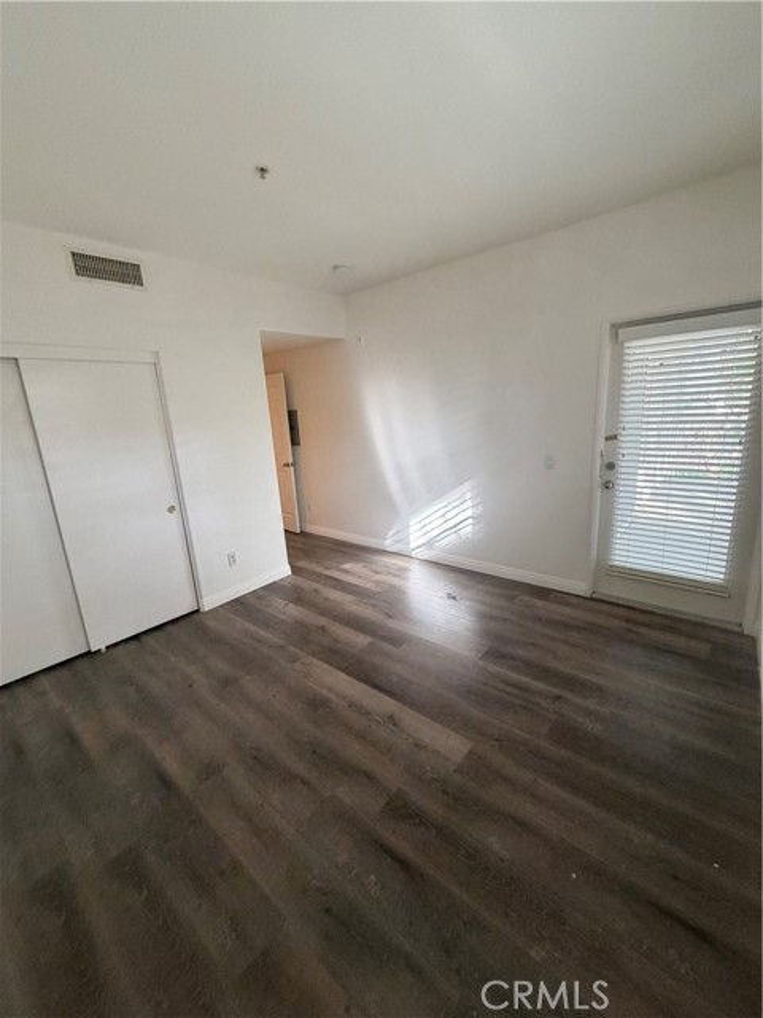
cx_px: 382
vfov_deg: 102.1
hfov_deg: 85.7
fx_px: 411
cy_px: 509
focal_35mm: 14
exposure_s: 1/60
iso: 320
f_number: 2.2
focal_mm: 2.22
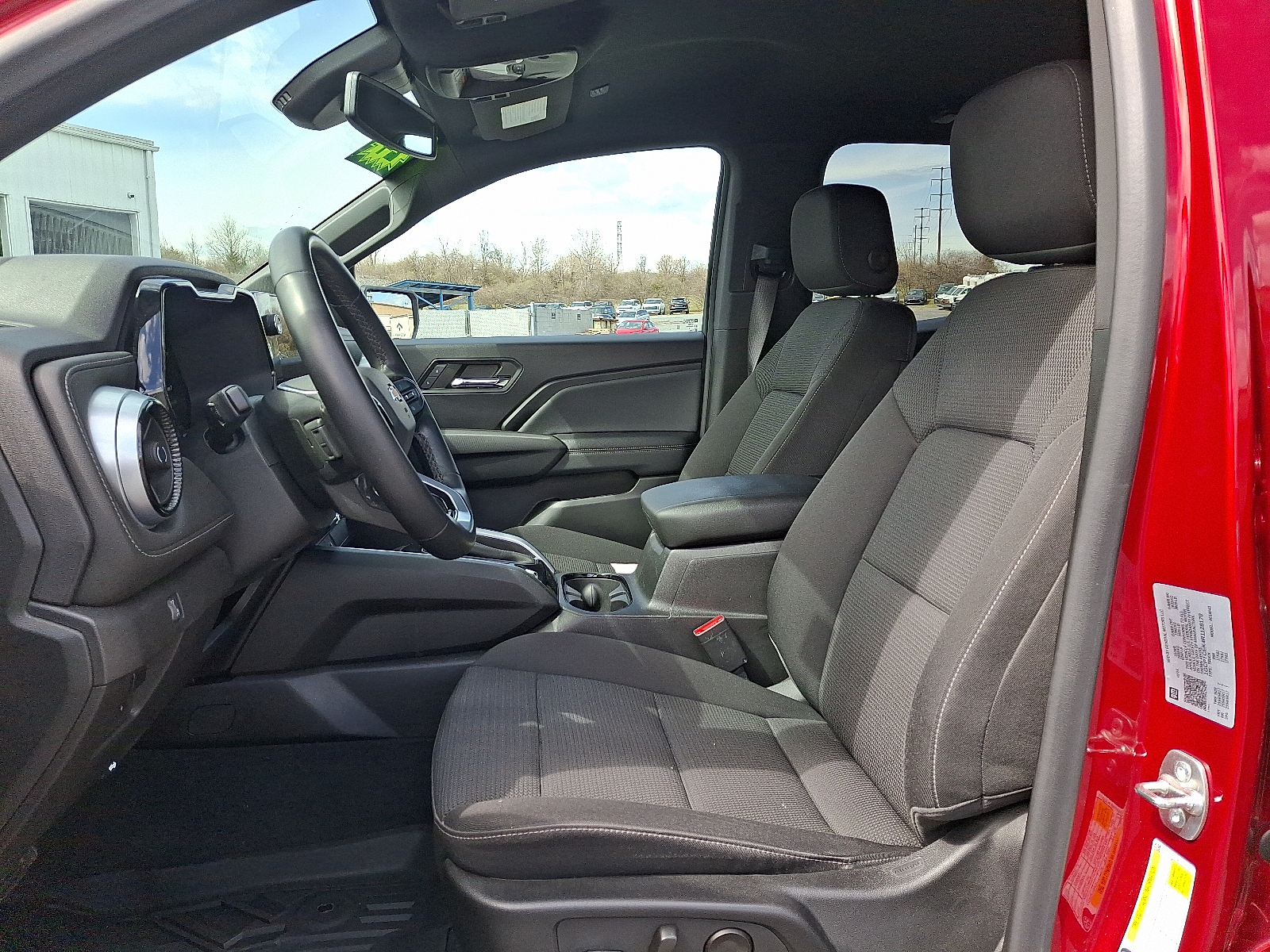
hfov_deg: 69.4
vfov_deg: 54.9
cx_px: 635
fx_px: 917
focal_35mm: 25
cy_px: 476
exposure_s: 1/667
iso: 30
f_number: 1.8
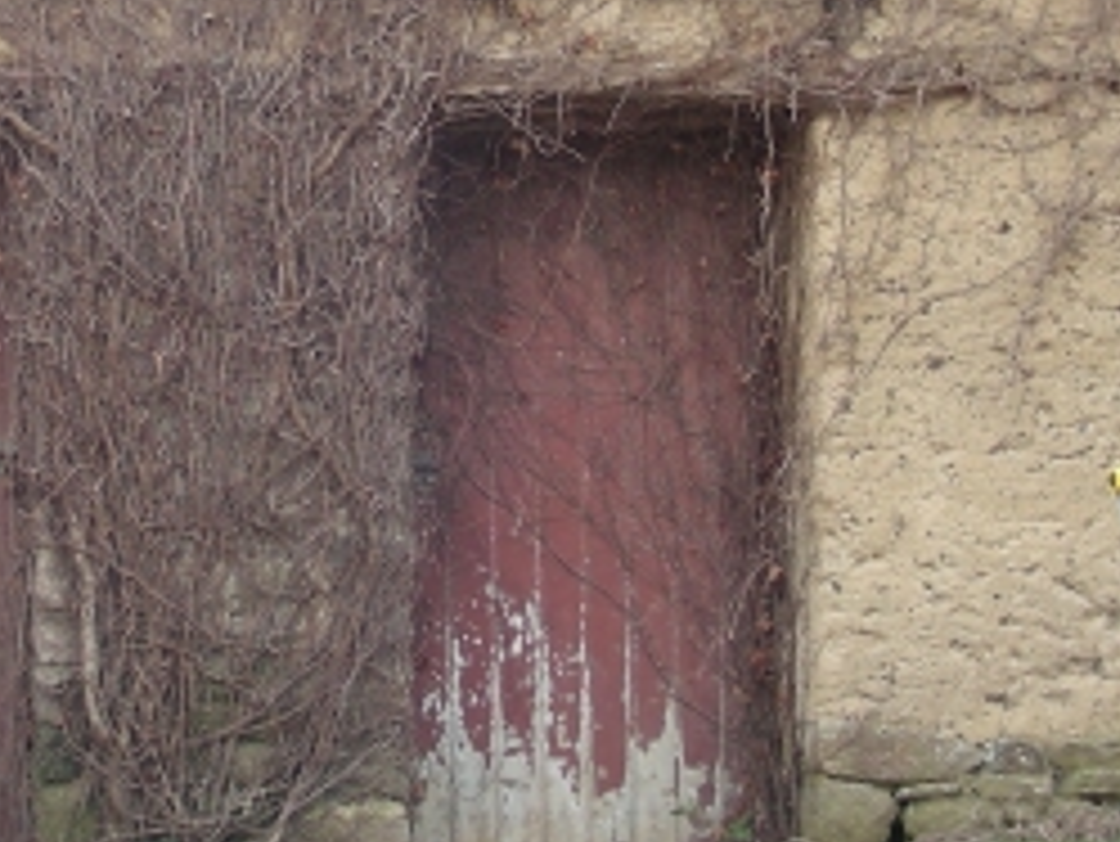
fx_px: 3367
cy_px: 63
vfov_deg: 14.1
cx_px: 337
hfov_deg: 18.8
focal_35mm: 104
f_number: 3.5
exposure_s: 1/105
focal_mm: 6.3
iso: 50
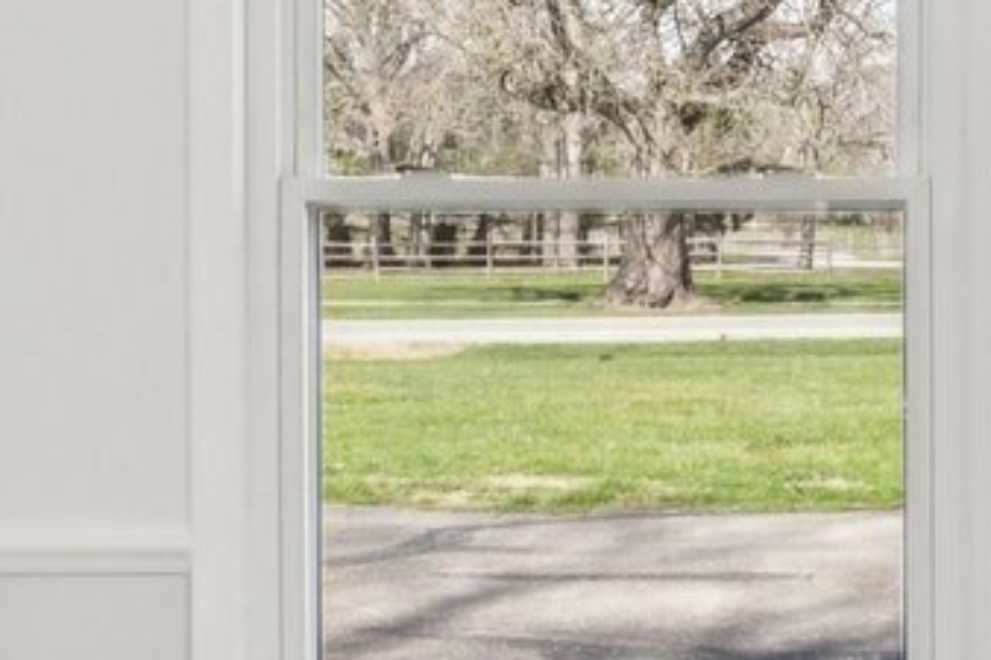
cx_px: 956
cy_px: 198
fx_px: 2669
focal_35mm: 97
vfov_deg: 14.1
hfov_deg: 20.5
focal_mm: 16
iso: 100
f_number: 8
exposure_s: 1/40
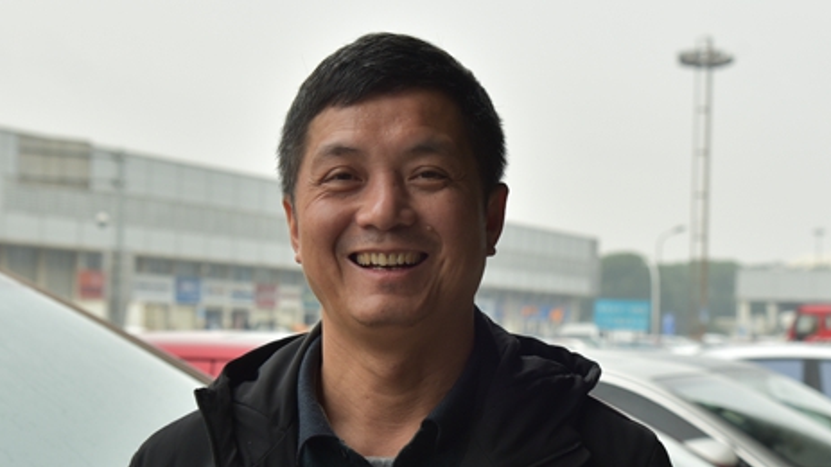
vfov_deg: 11.6
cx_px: 481
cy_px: 310
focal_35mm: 104
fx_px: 2291
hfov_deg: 20.5
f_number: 6.3
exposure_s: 1/160
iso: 400
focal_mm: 55
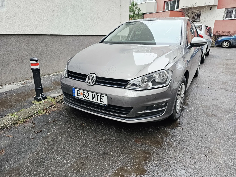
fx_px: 157
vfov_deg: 58.9
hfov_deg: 73.9
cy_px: 88
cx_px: 118
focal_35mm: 23
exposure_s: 1/100
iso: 160
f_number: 1.7
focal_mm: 6.3
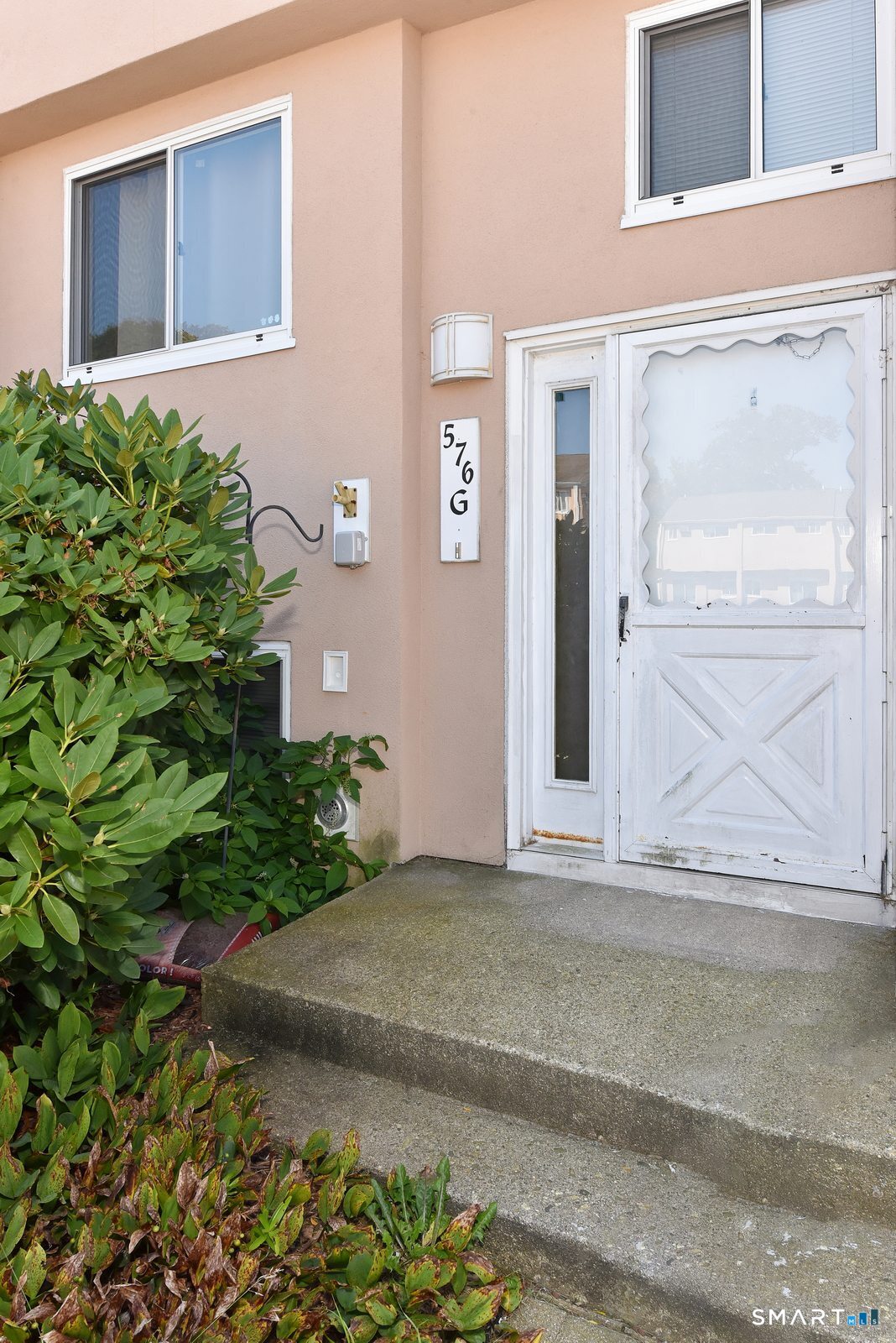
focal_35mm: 22
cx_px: 448
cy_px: 672
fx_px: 821
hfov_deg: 57.3
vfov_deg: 78.6
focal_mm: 22
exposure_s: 1/160
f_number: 14
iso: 640
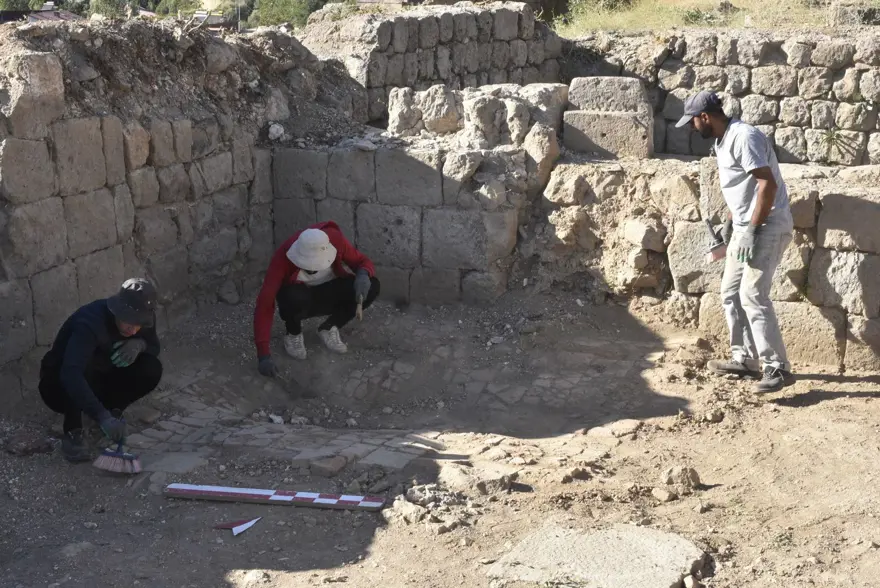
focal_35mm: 66
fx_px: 1614
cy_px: 294
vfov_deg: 20.6
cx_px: 440
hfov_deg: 30.5
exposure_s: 1/250
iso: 1250
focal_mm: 44
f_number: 20
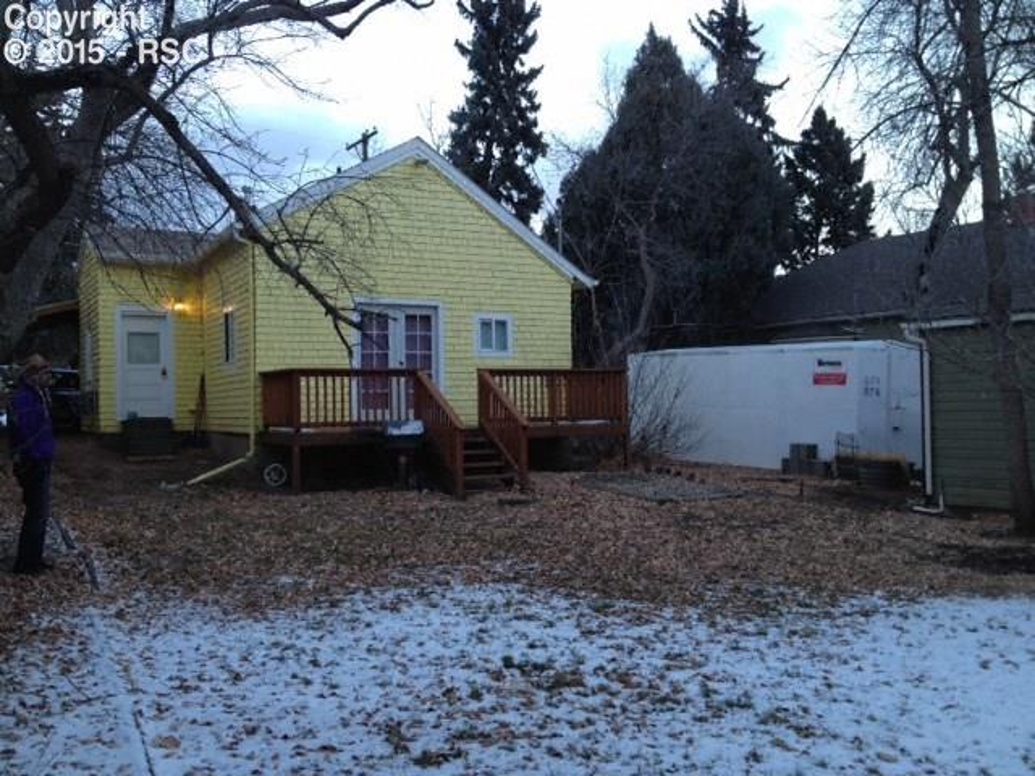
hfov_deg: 52.6
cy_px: 388
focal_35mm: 35
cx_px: 518
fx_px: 1046
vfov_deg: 40.7
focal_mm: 4.28
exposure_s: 1/24
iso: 50
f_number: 2.4
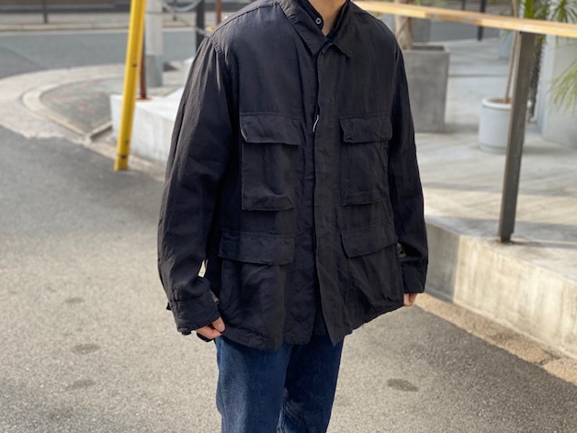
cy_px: 213
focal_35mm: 53
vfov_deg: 27.5
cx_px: 286
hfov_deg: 36.2
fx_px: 883
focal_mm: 6
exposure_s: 1/122
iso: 25
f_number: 2
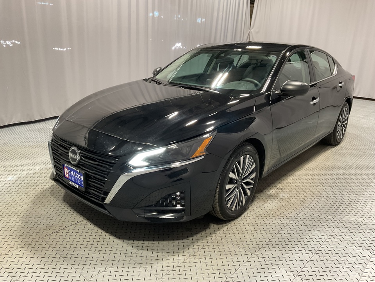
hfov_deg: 61.7
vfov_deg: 48.2
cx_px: 188
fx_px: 314
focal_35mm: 29
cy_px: 141
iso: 80
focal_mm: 3
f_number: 1.8
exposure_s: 1/50
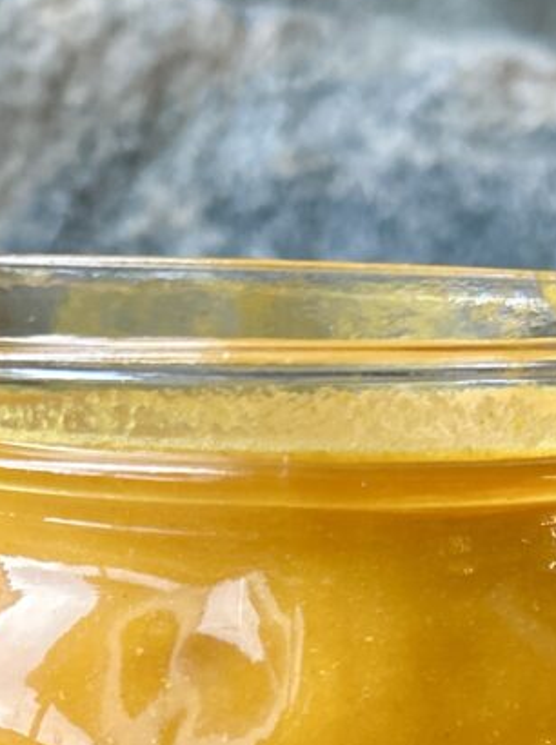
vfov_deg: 26.8
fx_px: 1396
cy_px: 874
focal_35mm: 65
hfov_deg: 22.1
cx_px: 476
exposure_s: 1/60
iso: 250
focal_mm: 5.7
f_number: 1.5
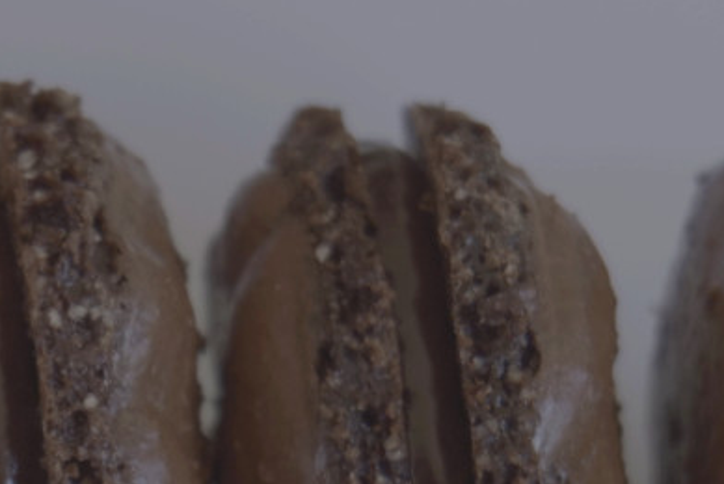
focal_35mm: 286
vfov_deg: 4.8
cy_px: 469
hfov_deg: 7.1
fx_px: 5756
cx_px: -166
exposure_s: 1/80
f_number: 5.6
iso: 640
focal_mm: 58
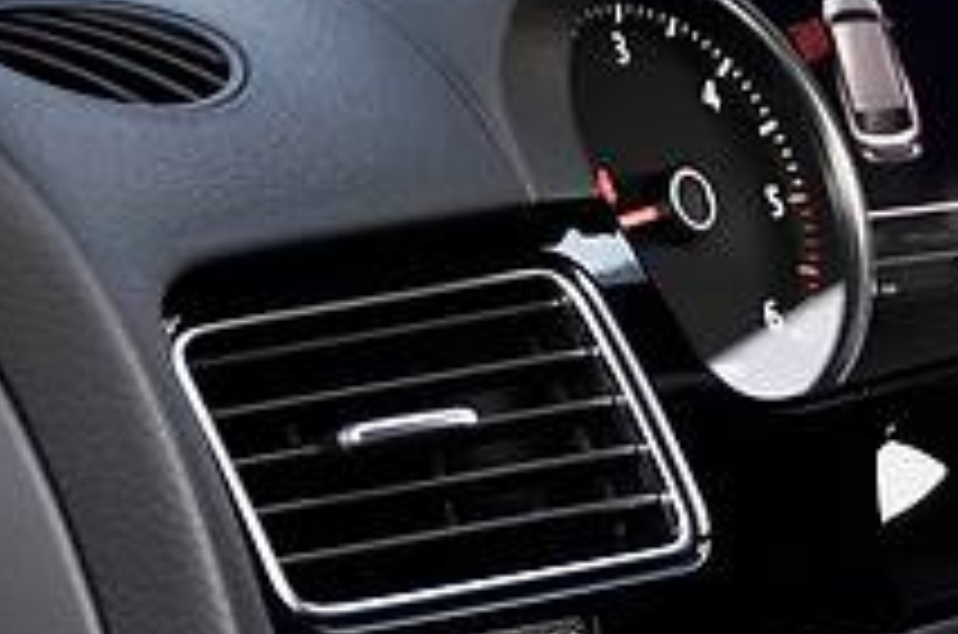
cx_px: 1633
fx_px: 6741
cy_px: 692
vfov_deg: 5.4
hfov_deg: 7.9
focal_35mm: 254
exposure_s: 1/50
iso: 800
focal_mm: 45
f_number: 4.8
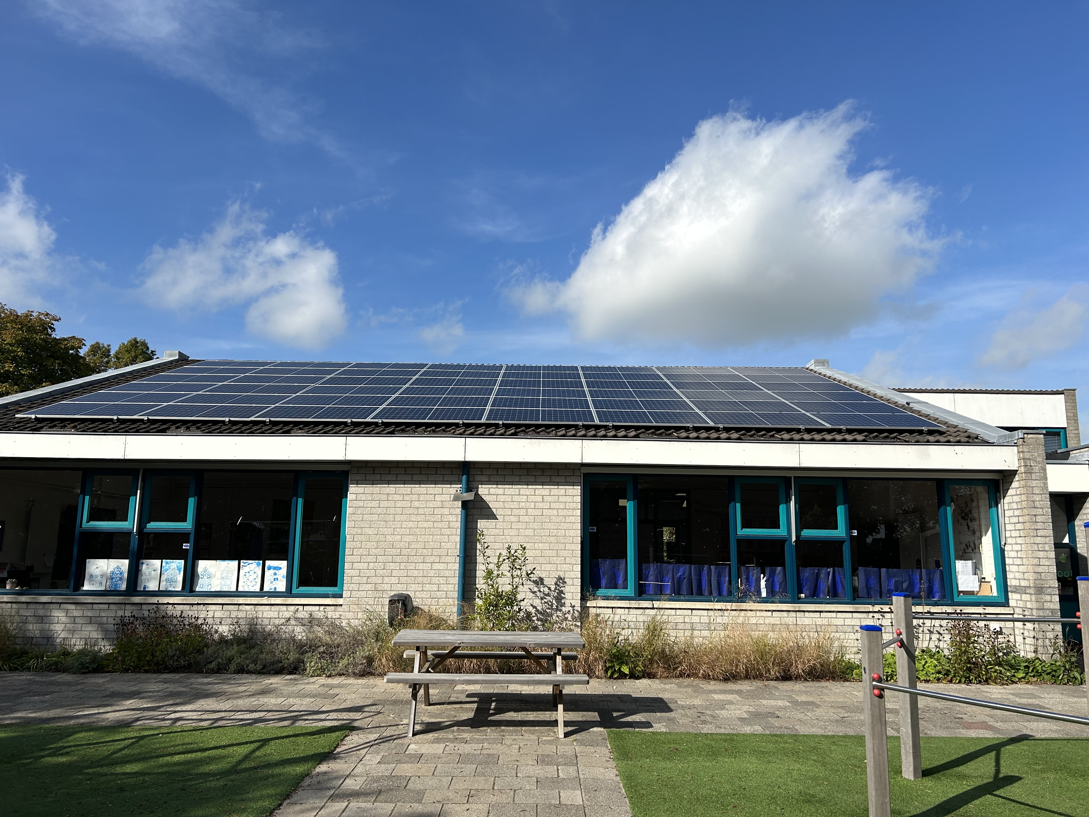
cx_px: 544
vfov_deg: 53.1
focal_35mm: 26
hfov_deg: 67.3
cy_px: 408
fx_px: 818
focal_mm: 5.7
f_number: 1.5
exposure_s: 1/5882
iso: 50
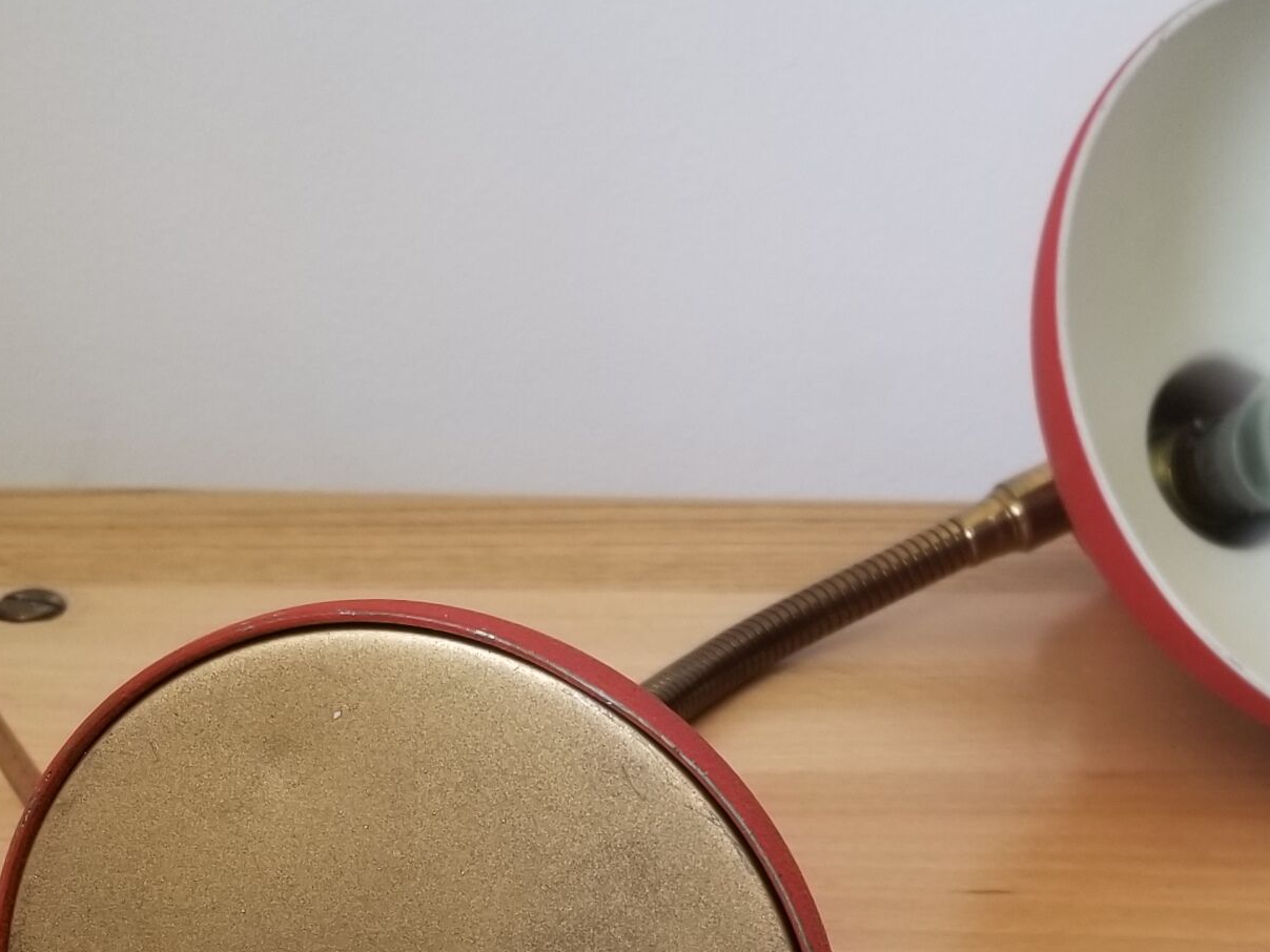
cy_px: 775
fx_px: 2275
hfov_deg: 30.9
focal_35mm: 62
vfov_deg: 23.3
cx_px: 851
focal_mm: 4.25
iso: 64
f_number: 1.7
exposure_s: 1/60
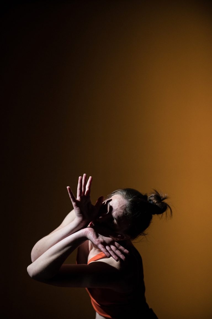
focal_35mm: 200
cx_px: 106
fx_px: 1770
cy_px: 160
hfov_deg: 6.9
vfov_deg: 10.3
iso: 3200
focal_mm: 200
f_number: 2.8
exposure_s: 1/1250
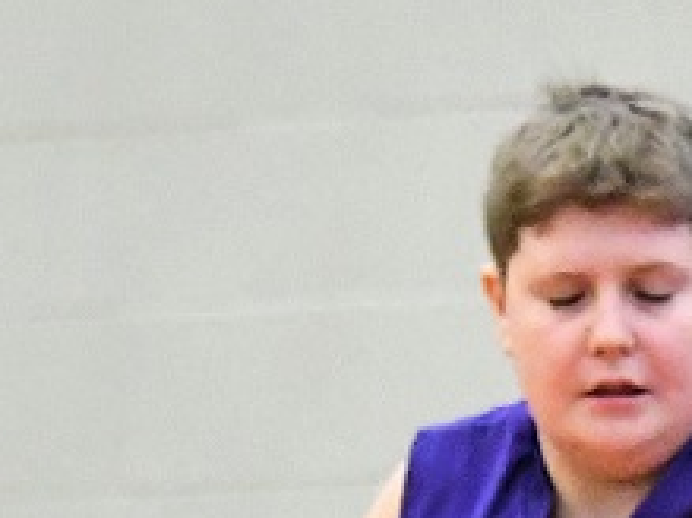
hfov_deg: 3.2
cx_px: 1689
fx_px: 12142
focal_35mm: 608
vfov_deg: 2.4
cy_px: 1268
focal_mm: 75
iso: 9000
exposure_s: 1/1000
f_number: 2.8
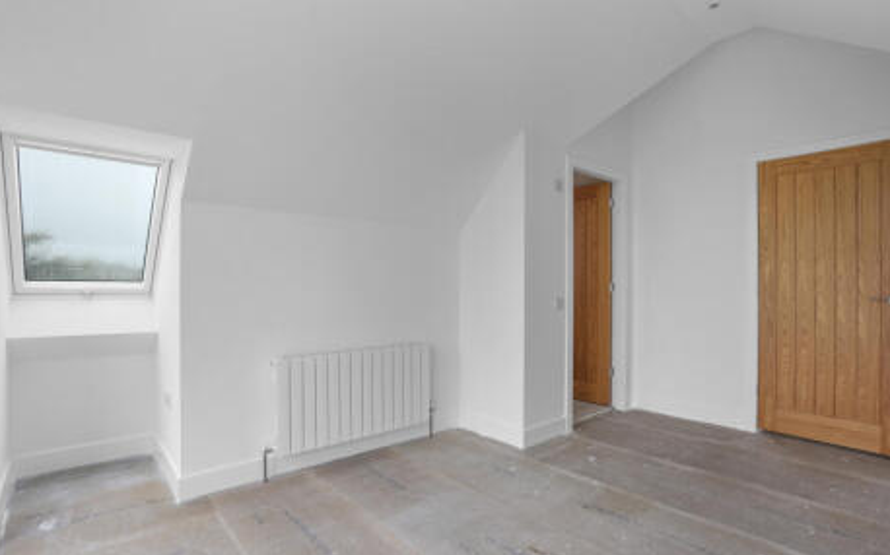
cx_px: 453
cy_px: 288
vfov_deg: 64.9
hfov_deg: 91.1
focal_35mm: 18
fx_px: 436
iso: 250
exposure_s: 1/15
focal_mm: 17
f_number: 7.1
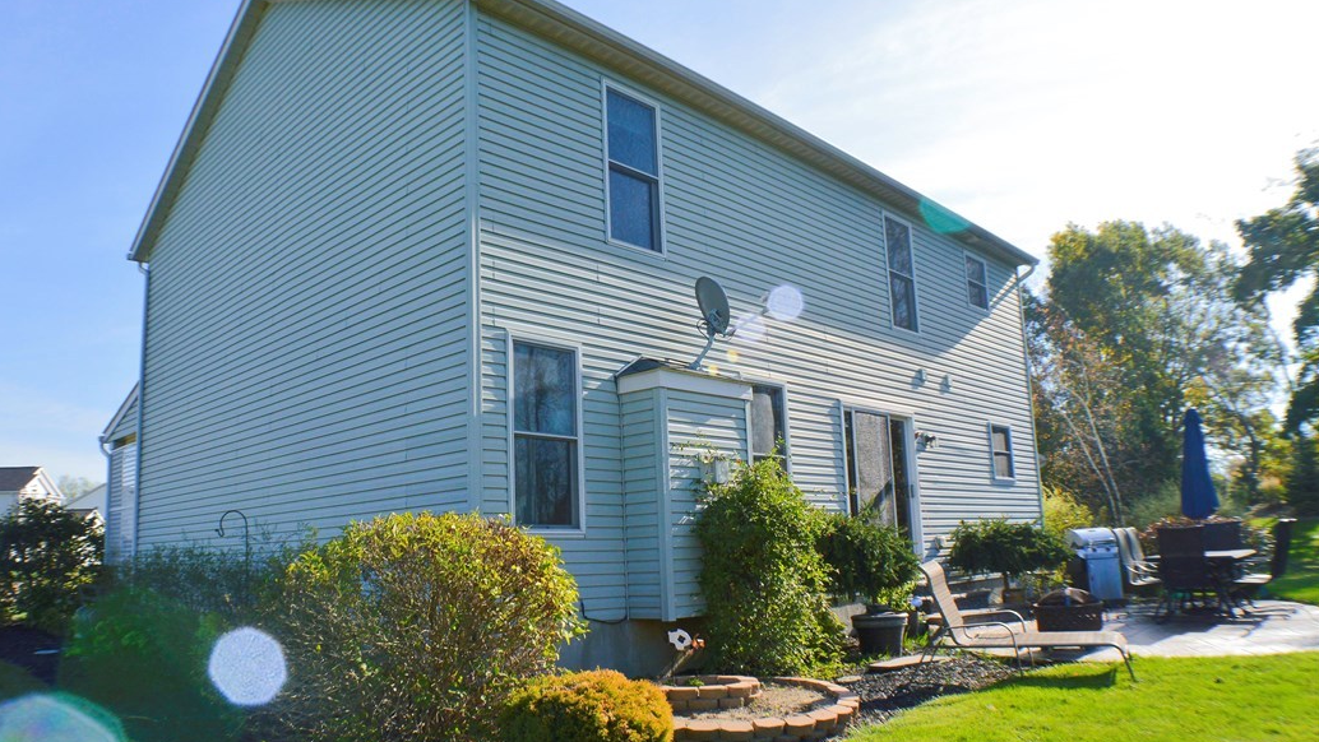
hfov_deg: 59.5
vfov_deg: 35.6
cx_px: 628
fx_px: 1154
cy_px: 422
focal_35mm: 33
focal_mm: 20
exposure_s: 1/400
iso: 400
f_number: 11
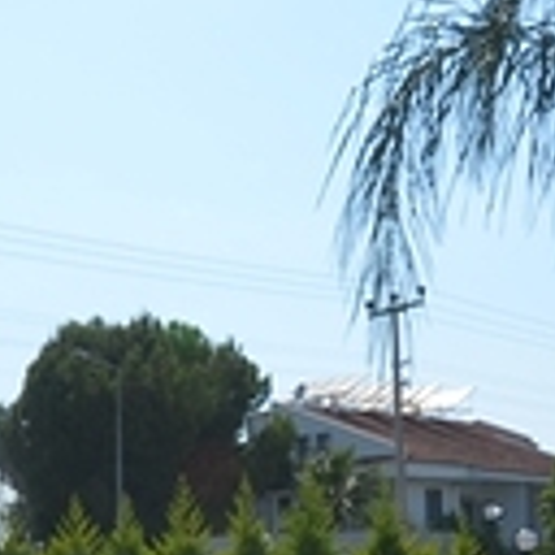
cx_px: 232
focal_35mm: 72
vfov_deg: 22.8
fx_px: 1306
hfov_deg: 24.0
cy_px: 585
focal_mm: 10
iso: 100
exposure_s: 1/400
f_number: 9
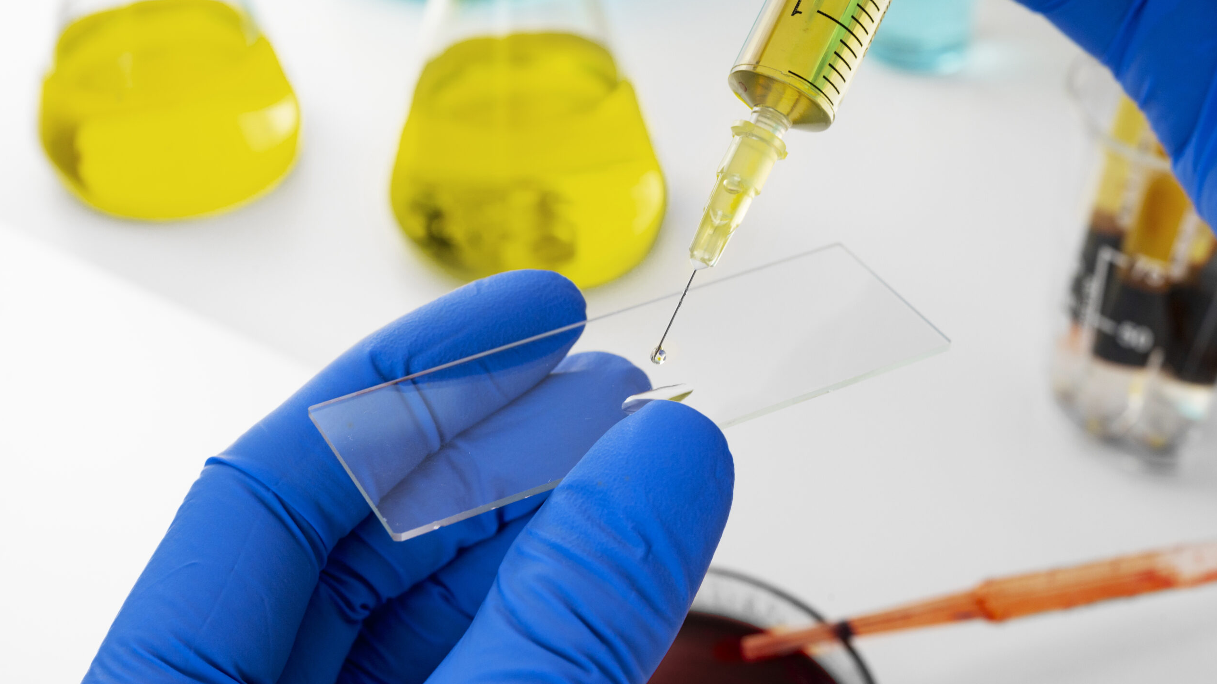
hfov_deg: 39.2
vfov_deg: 22.6
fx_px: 1710
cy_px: 396
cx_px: 607
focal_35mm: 53
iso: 500
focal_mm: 50
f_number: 13
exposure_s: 1/160
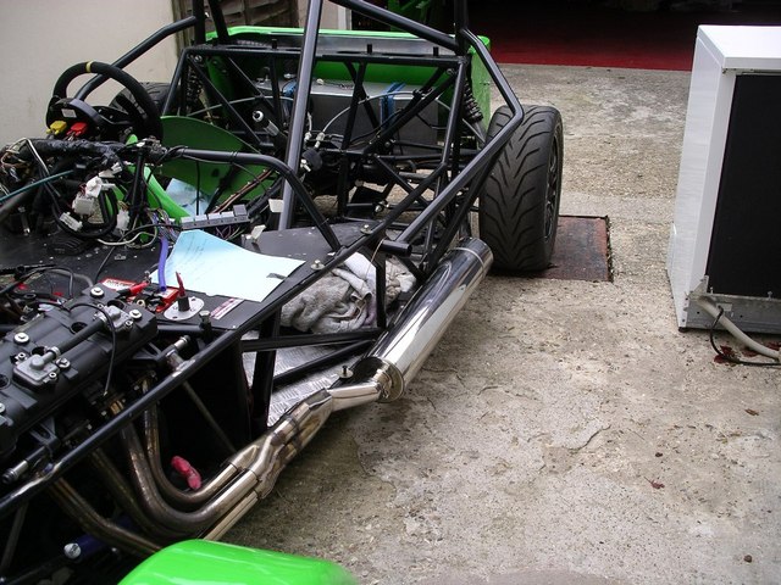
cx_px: 390
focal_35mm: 37
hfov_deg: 50.1
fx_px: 835
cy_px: 292
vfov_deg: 38.7
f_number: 3.5
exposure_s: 1/246
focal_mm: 7.8
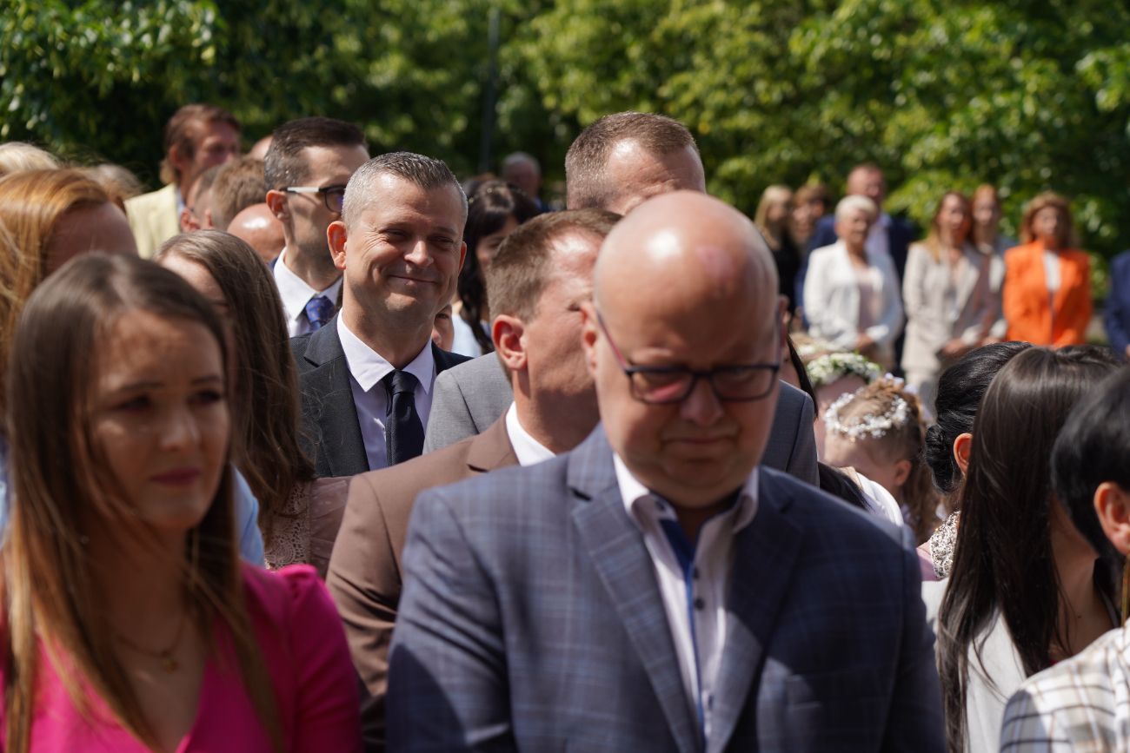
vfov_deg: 13.2
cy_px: 376
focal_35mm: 104
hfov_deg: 19.6
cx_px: 565
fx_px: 3265
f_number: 5.6
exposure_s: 1/500
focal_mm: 104
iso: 100
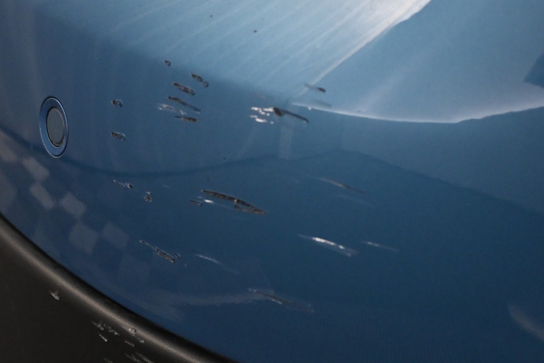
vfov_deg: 16.4
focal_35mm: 83
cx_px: 231
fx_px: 1258
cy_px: 145
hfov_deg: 24.4
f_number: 5
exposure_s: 1/125
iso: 2200
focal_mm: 32.5
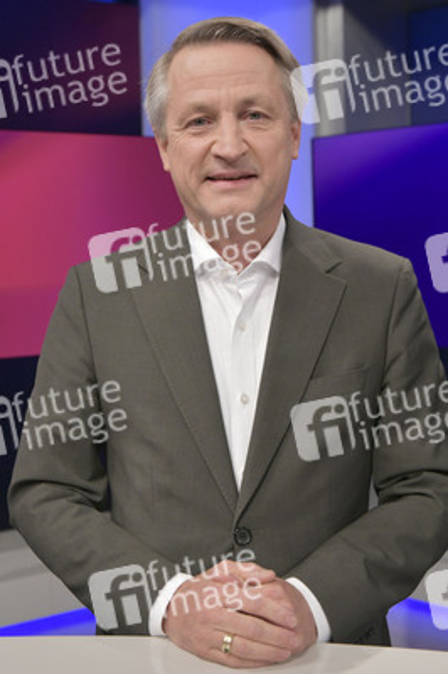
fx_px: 711
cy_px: 337
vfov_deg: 50.7
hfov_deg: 35.0
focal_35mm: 38
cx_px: 224
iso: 1600
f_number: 5
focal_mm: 38
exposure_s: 1/250
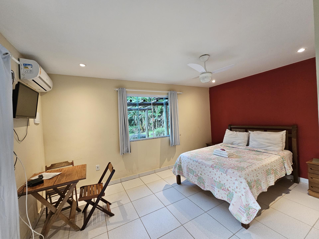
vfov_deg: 89.9
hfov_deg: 106.2
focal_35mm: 13
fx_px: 120
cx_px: 160
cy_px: 120
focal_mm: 2.2
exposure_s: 1/77
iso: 250
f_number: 2.2
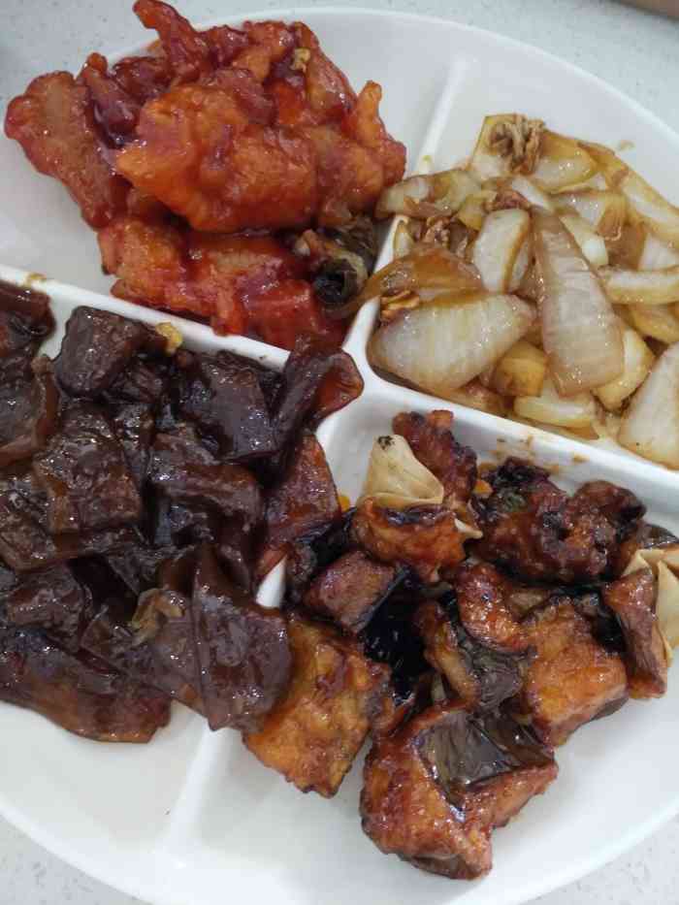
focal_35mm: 22
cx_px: 340
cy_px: 452
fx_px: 575
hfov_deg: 61.1
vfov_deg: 76.4
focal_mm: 3.79
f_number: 2
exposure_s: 1/33.3
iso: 554
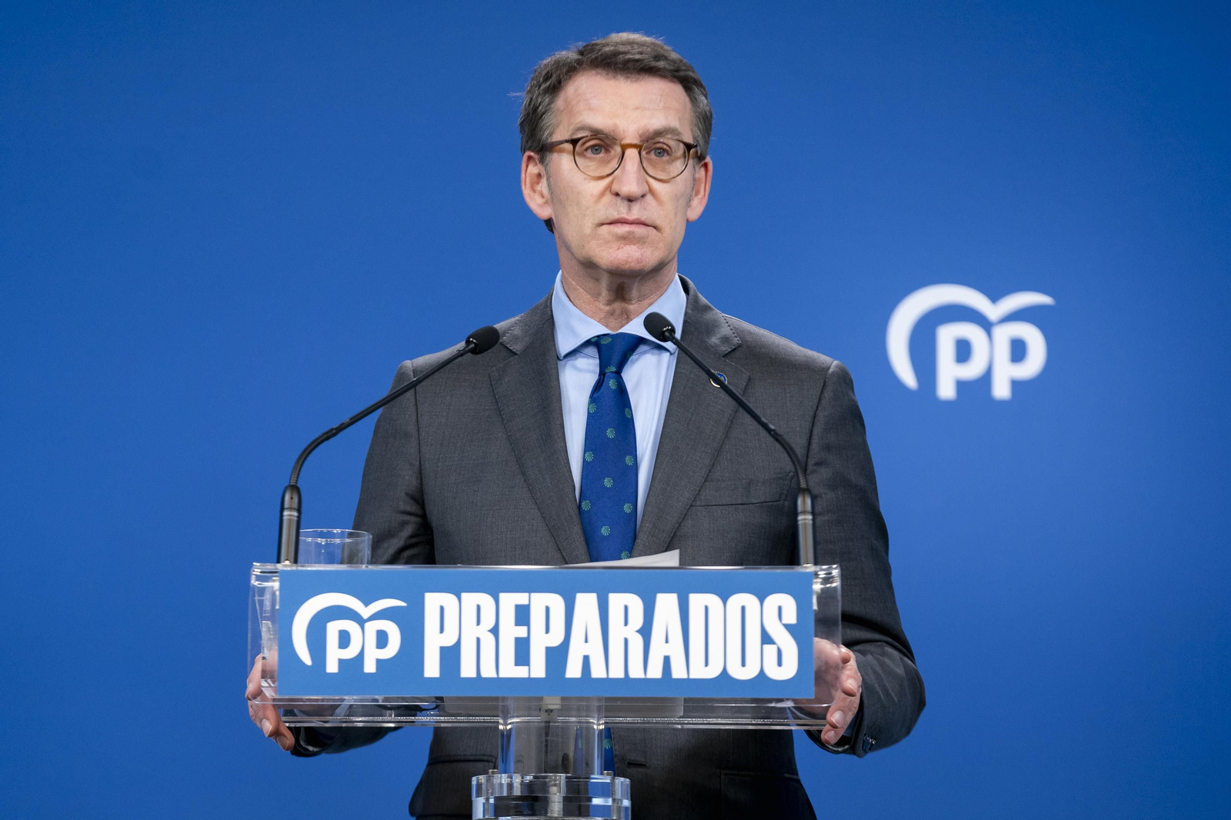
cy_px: 410
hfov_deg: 10.9
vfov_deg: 7.3
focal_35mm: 189
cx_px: 616
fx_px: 6461
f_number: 4
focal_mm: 189
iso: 1250
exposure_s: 1/200
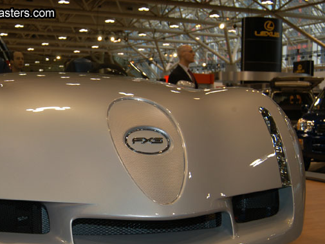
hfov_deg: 33.0
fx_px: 544
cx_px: 108
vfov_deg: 25.2
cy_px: 142
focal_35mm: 58
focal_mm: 30
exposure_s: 1/60
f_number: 5
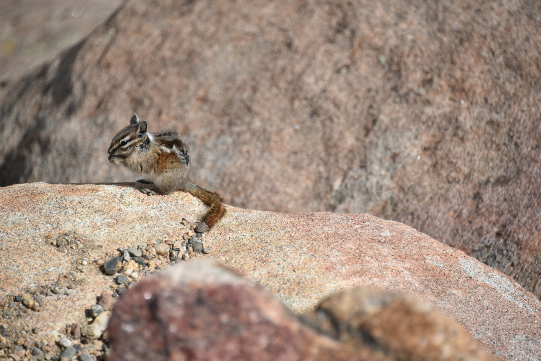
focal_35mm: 300
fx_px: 4509
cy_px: 180
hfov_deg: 6.9
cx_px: 270
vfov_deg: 4.6
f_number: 5.6
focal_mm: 300
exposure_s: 1/640
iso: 100
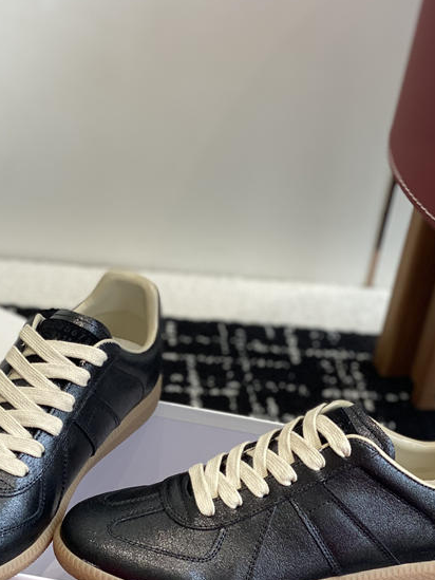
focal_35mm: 82
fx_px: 1373
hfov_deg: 18.0
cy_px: 383
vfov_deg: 23.7
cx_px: 186
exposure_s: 1/122
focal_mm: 6
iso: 64
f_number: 2
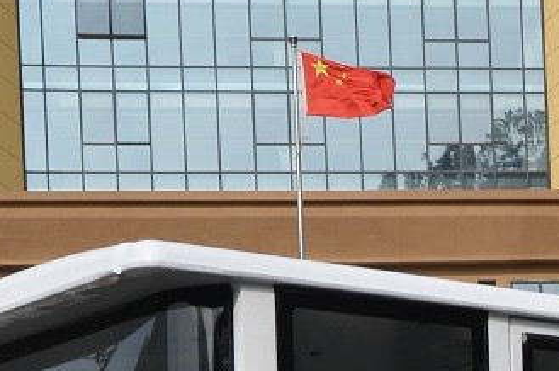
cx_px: 802
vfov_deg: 7.2
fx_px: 2827
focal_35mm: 182
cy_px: 784
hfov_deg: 10.9
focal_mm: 25
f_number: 8
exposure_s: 1/320
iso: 100
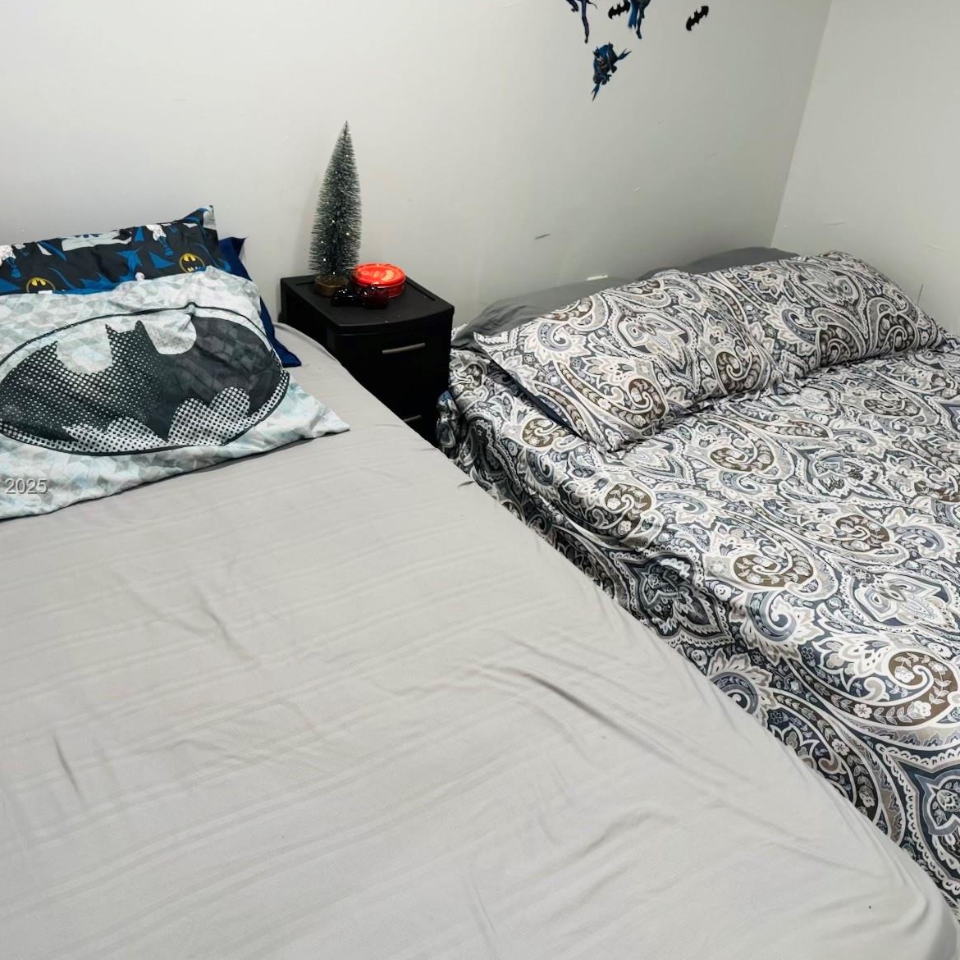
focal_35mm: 29
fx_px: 910
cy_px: 487
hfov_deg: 55.6
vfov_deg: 55.6
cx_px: 448
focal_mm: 6.76
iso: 160
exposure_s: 1/60
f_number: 1.78
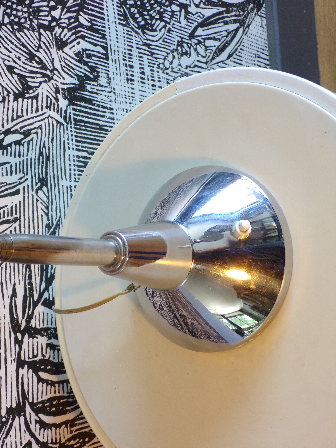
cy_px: 224
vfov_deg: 34.3
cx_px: 168
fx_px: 725
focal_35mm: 56
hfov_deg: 26.1
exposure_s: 1/17
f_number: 3.7
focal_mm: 10.1
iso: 259
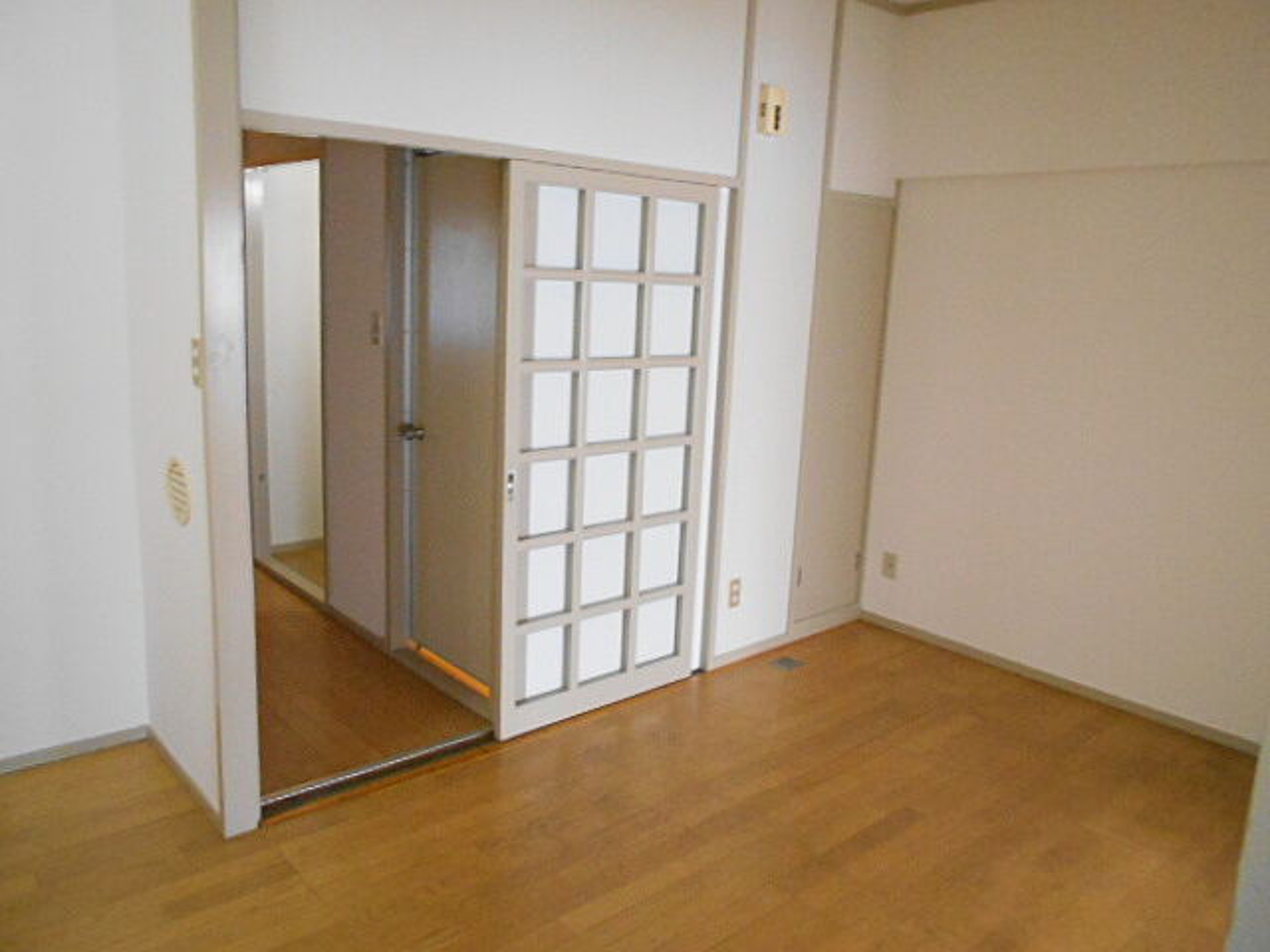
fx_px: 954
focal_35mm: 26
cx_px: 635
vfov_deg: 53.1
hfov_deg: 67.3
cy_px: 476
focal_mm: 4.6
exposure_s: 1/50
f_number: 3.2
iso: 800
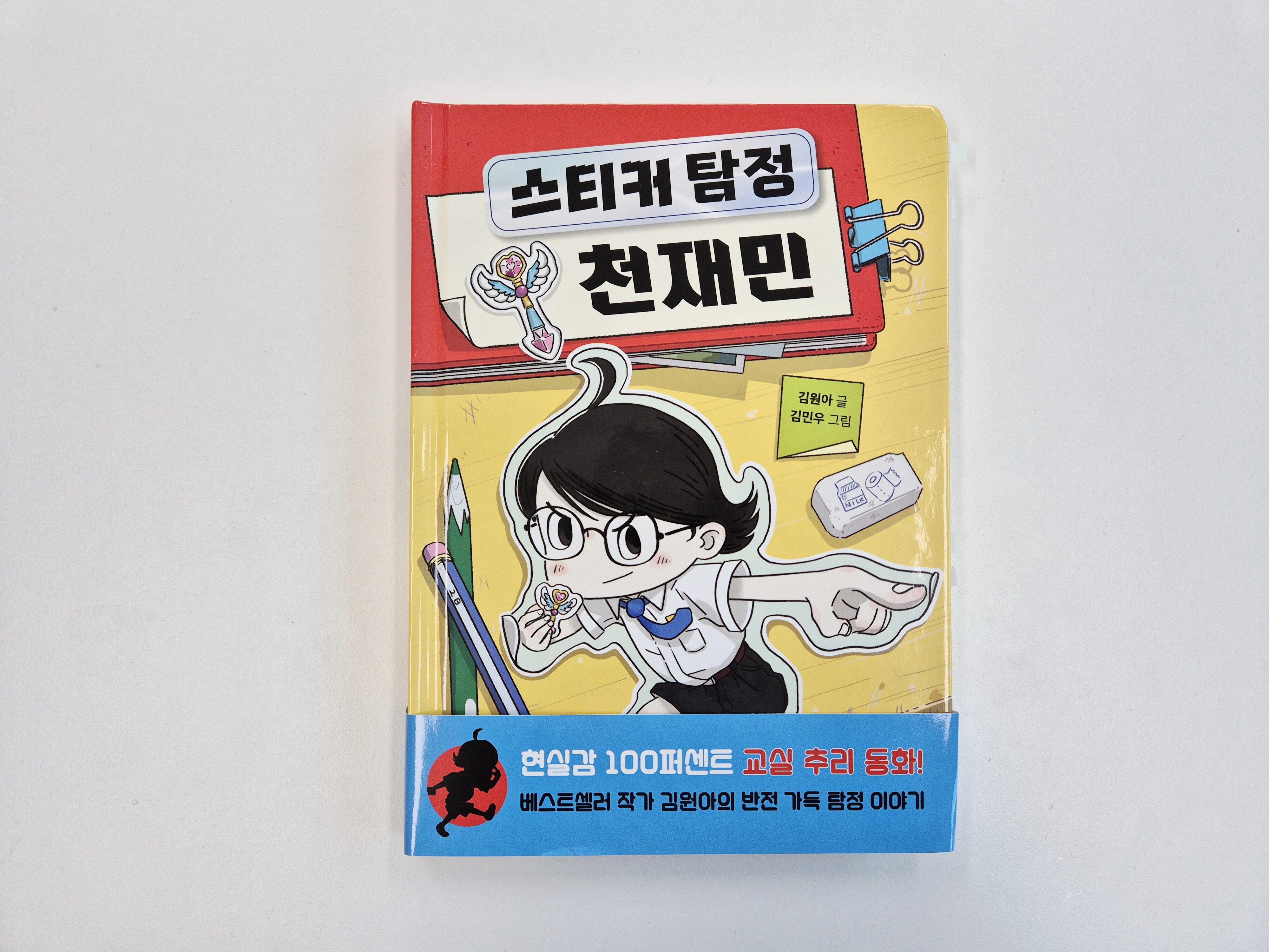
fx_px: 843
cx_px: 634
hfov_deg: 73.9
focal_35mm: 23
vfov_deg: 58.9
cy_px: 476
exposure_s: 1/120
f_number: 1.8
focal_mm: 5.4
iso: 40
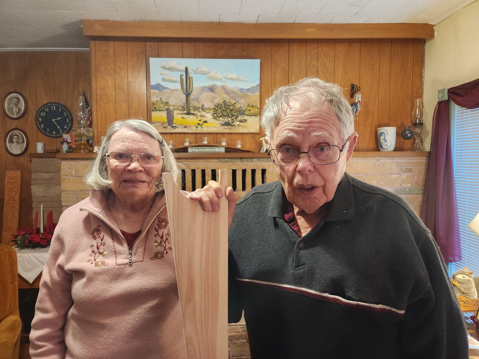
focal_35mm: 23
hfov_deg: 73.9
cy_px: 180
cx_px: 240
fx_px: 318
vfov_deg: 58.9
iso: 640
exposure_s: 1/40
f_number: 1.8
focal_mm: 5.4
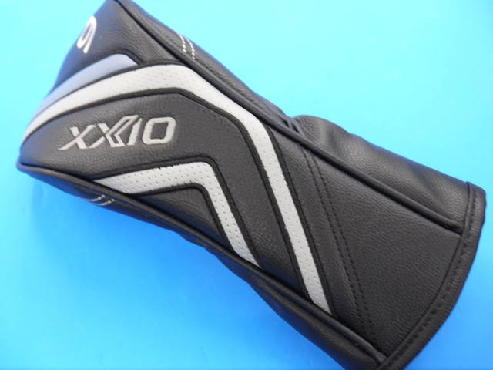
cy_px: 185
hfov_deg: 25.0
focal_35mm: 78
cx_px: 246
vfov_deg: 18.9
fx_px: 1111
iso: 800
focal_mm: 39
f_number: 5.5
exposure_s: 1/40
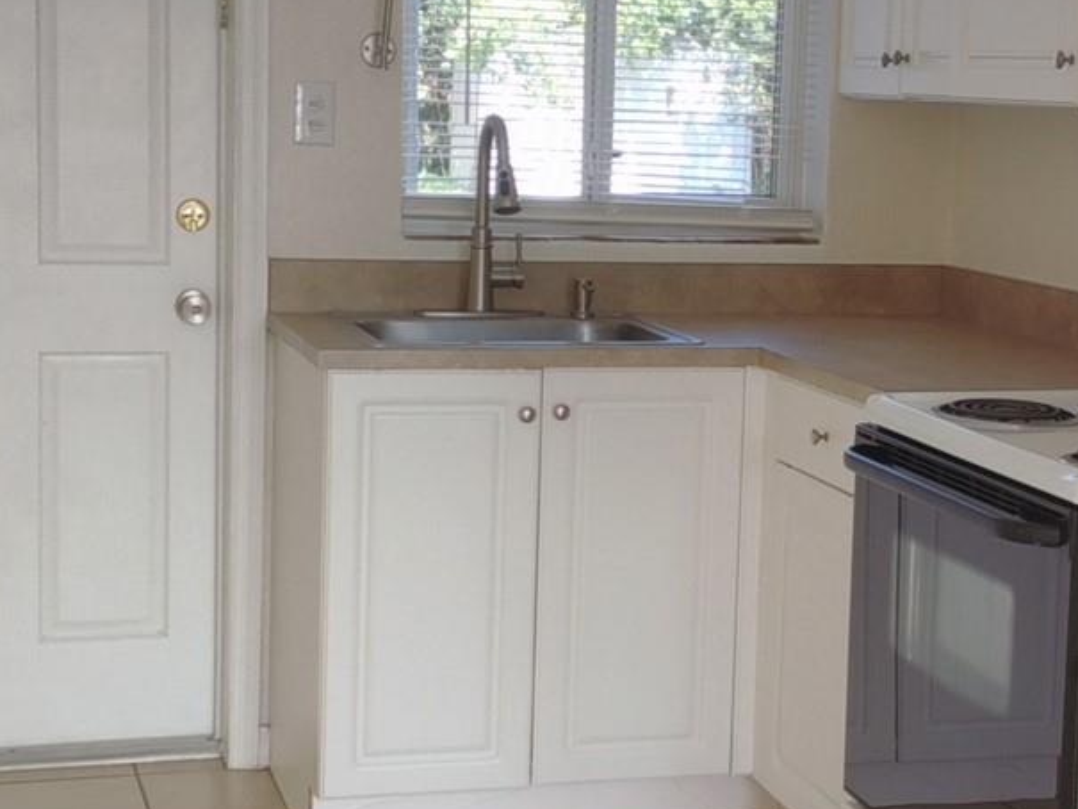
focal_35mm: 74
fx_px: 2305
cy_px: 392
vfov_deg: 19.9
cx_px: 698
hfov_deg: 26.2
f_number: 2.65
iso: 89
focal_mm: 3.69
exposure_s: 1/120
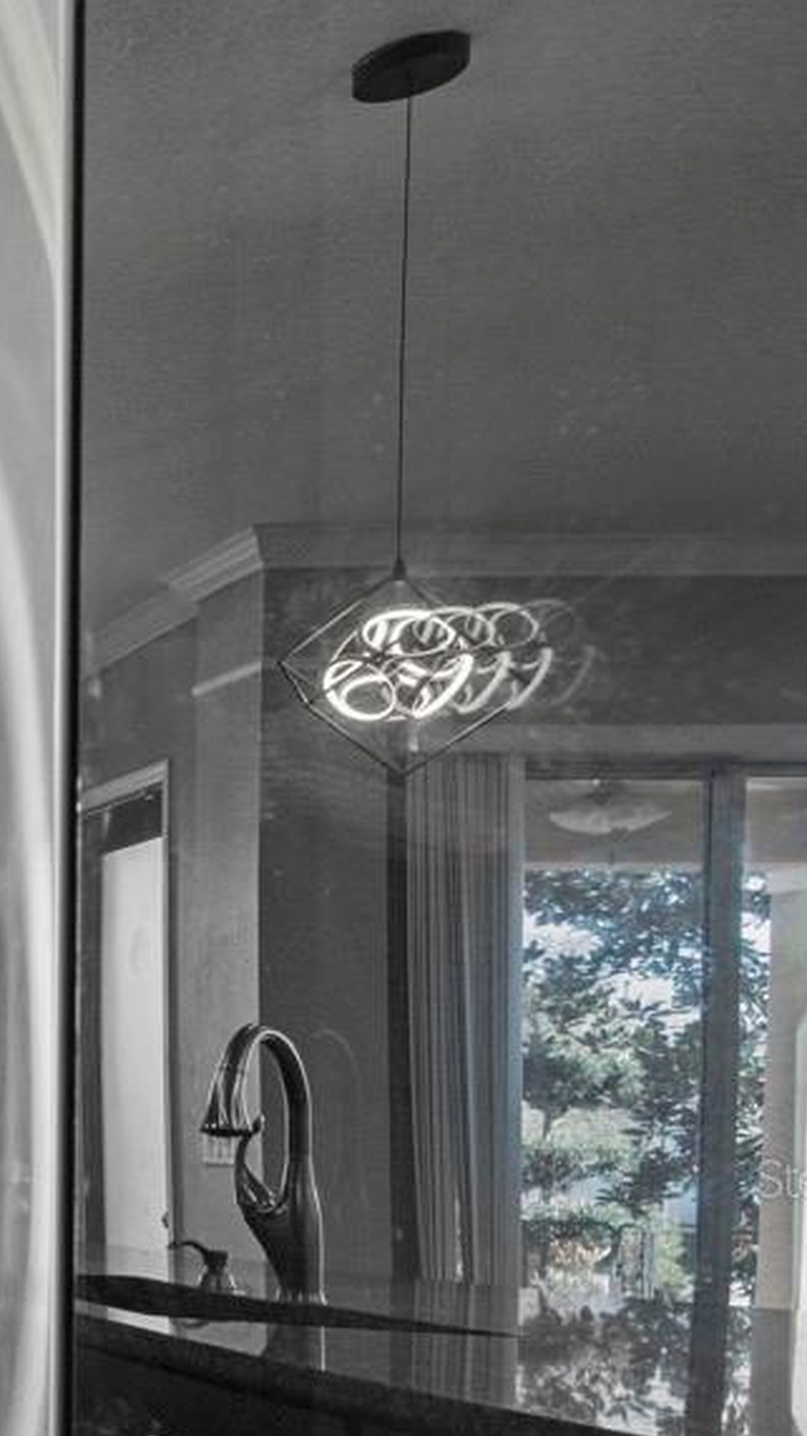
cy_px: 1178
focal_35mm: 47
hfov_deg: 15.9
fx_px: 1789
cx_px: -1018
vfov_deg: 41.6
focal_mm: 16
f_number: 9
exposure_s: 1
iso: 250
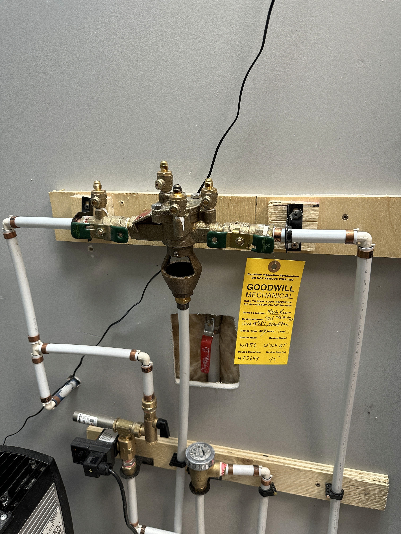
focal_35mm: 24
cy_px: 267
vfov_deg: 71.6
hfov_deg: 56.8
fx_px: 371
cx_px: 200
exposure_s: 1/60
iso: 160
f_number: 1.78
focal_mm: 6.86
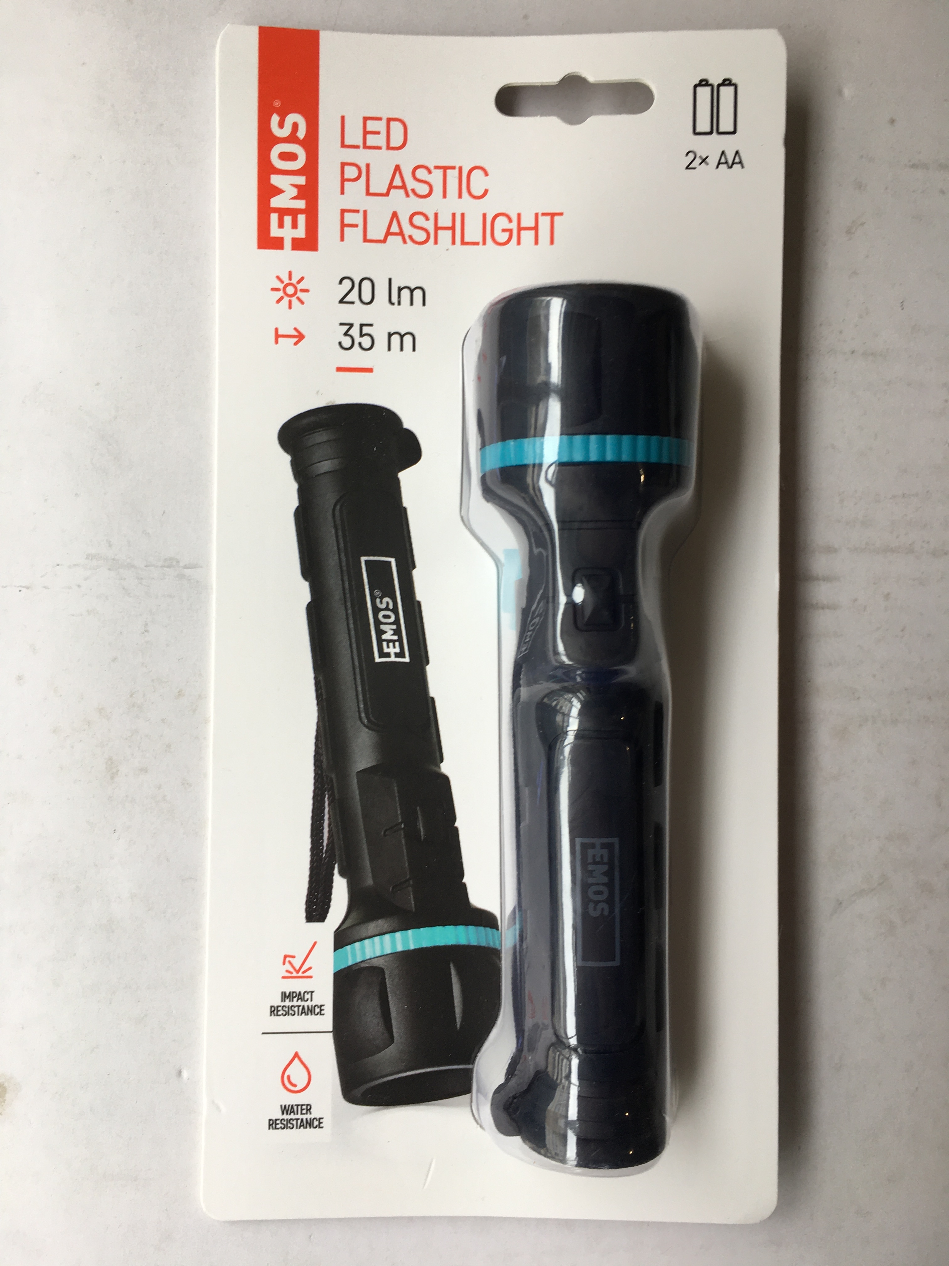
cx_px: 474
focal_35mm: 29
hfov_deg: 48.2
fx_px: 1060
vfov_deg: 61.7
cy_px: 633
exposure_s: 1/50
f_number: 2.2
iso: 25
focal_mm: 4.15
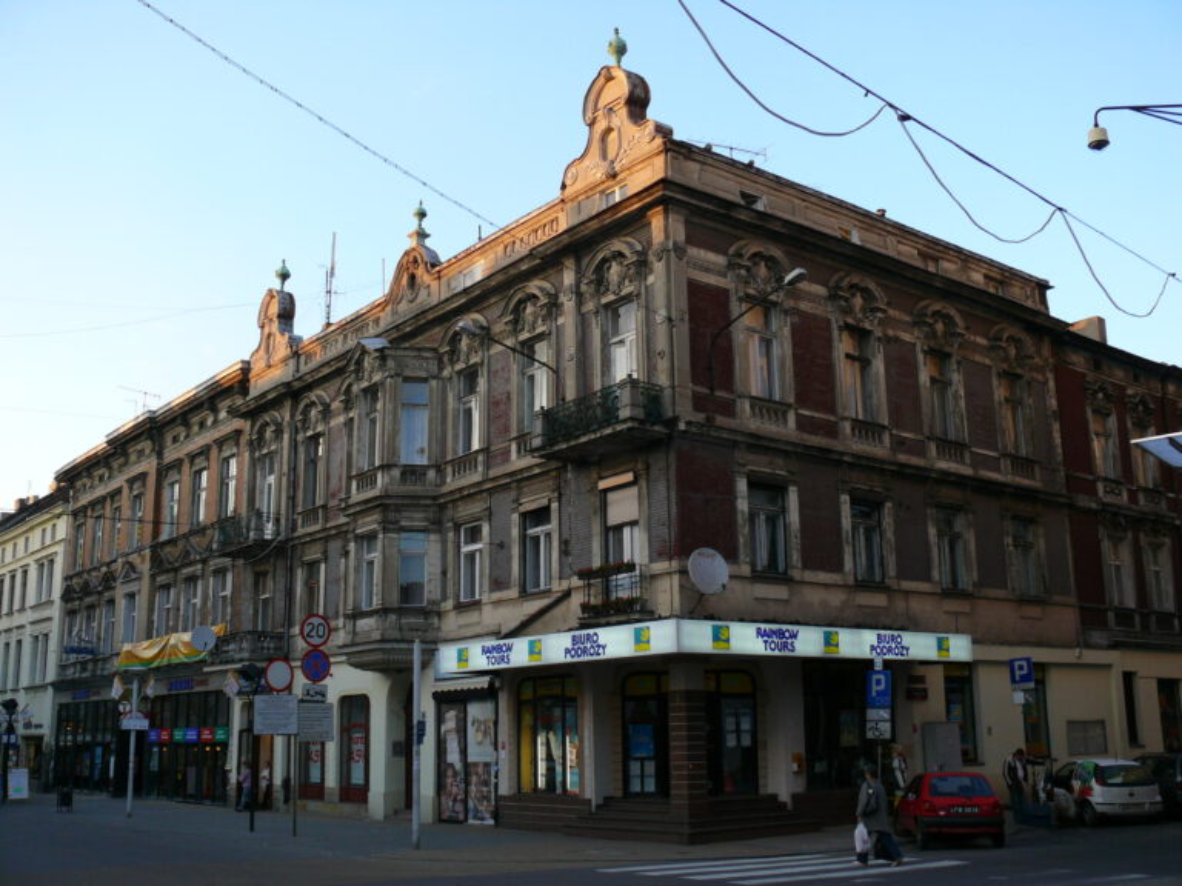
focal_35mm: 37
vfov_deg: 38.7
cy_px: 443
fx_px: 1263
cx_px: 591
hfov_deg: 50.1
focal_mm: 7.8
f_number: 3.2
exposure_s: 1/100
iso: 100
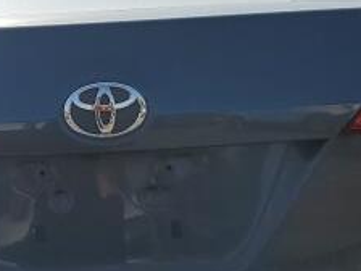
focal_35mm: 93
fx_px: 970
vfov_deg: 15.9
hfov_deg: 20.9
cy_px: 168
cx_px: 81
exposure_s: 1/5000
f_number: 1.5
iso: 50
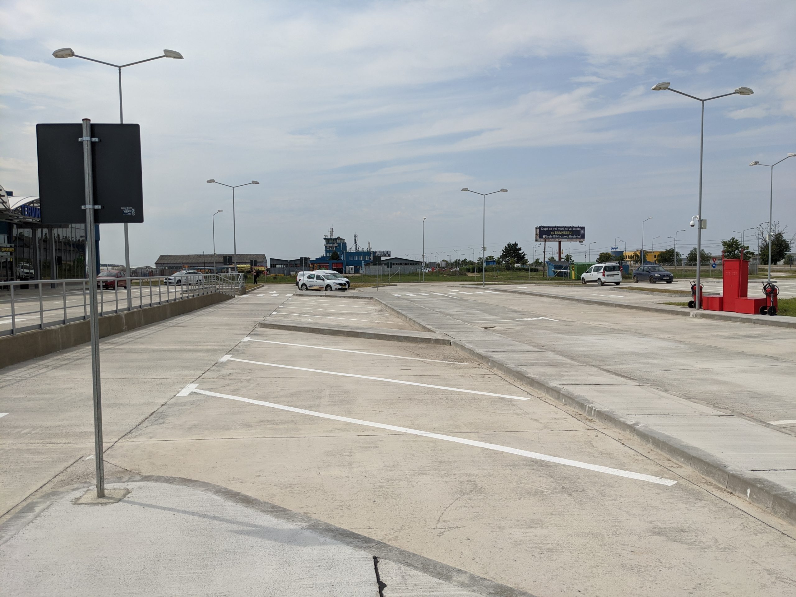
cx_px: 398
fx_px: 621
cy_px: 298
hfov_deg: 65.3
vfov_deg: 51.4
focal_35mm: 27
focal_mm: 4.38
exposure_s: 1/5882
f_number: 1.73
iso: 75
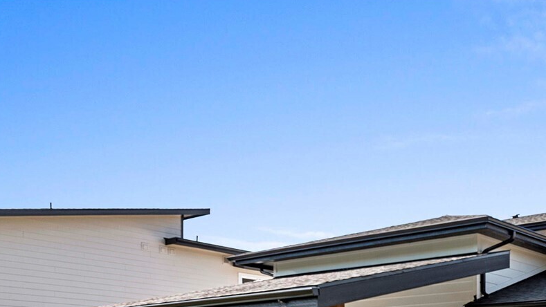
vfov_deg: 23.8
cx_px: 479
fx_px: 652
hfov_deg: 42.2
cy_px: 383
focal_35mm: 45
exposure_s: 1/250
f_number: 8
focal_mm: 20
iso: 100
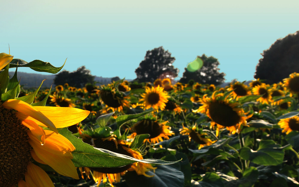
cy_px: 127
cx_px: 76
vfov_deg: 22.3
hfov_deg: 34.4
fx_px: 473
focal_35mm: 58
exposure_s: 1/250
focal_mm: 22
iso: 320
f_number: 10
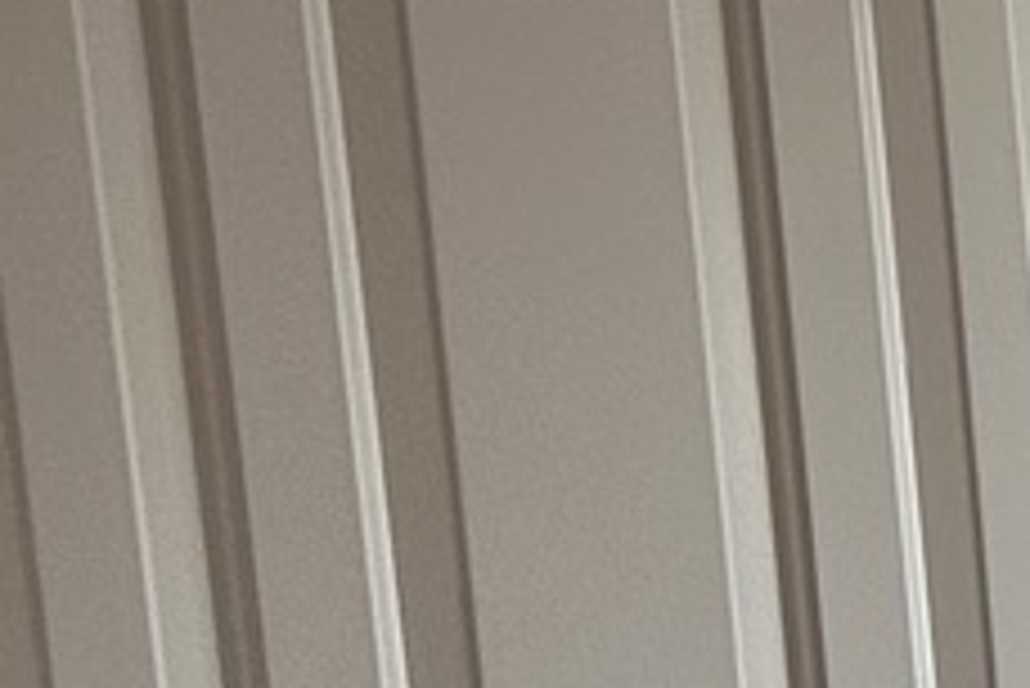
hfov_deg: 10.3
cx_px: 2870
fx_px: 4495
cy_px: -697
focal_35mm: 157
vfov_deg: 8.3
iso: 125
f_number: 1.78
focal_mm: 6.86
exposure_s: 1/120
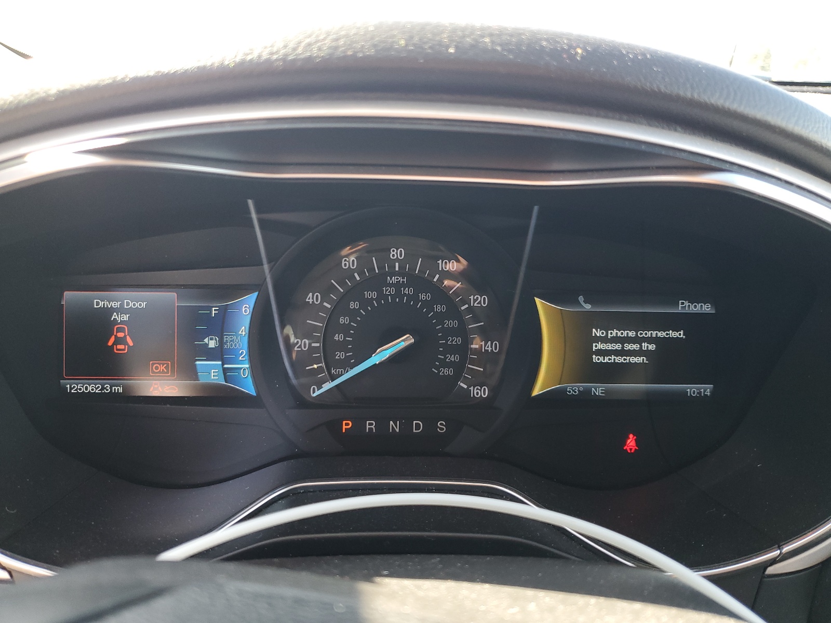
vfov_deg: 53.1
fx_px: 624
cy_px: 312
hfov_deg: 67.3
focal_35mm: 26
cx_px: 416
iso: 73
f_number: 1.5
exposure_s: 1/120
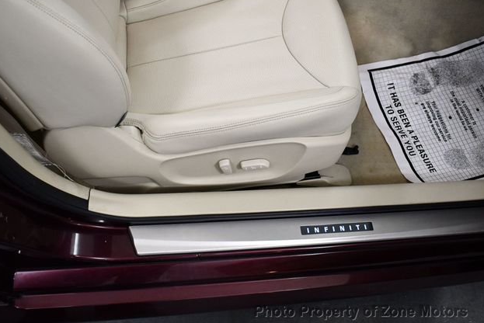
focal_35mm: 37
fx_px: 498
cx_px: 245
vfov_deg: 36.0
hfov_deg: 51.9
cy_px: 160
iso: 1000
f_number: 3.5
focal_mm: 18
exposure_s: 1/125
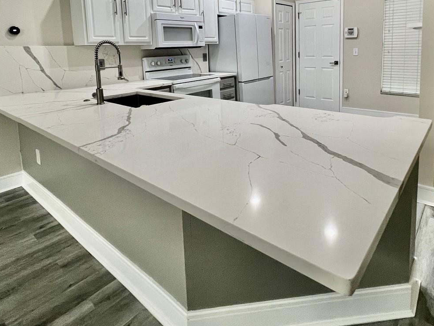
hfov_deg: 78.3
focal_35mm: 21
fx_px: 263
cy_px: 80
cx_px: 254
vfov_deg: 59.9
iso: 160
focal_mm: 1.57
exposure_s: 1/60
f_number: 1.8
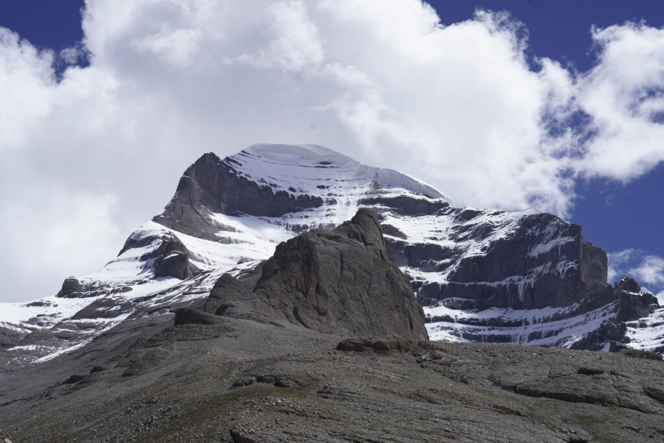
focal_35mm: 70
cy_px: 222
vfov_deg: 19.5
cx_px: 332
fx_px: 1291
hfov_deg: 28.8
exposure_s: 1/500
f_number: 9
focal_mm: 70
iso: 100
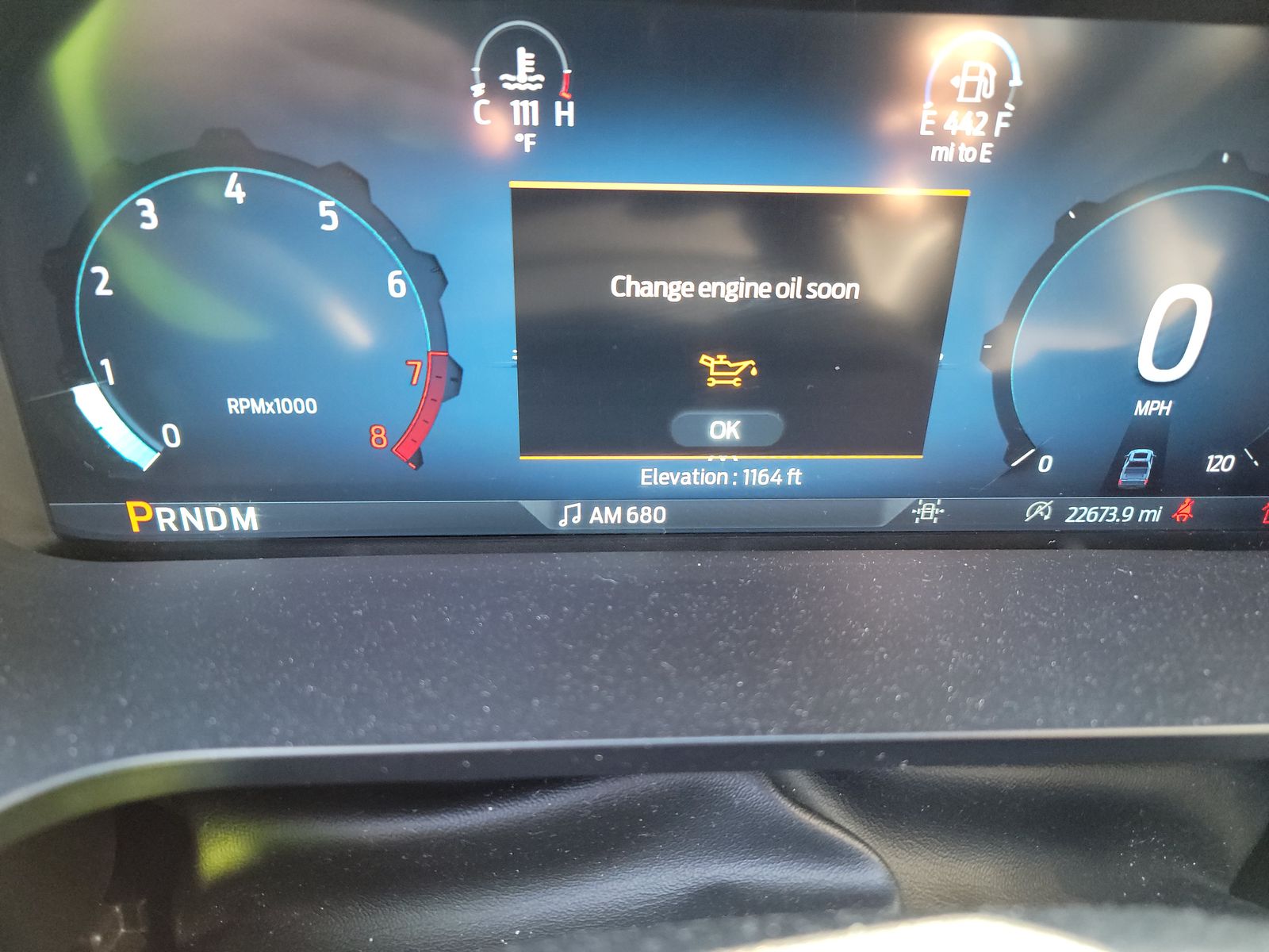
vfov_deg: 56.8
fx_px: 880
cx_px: 634
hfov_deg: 71.6
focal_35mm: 24
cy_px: 476
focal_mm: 6.7
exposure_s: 1/59
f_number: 1.8
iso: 890
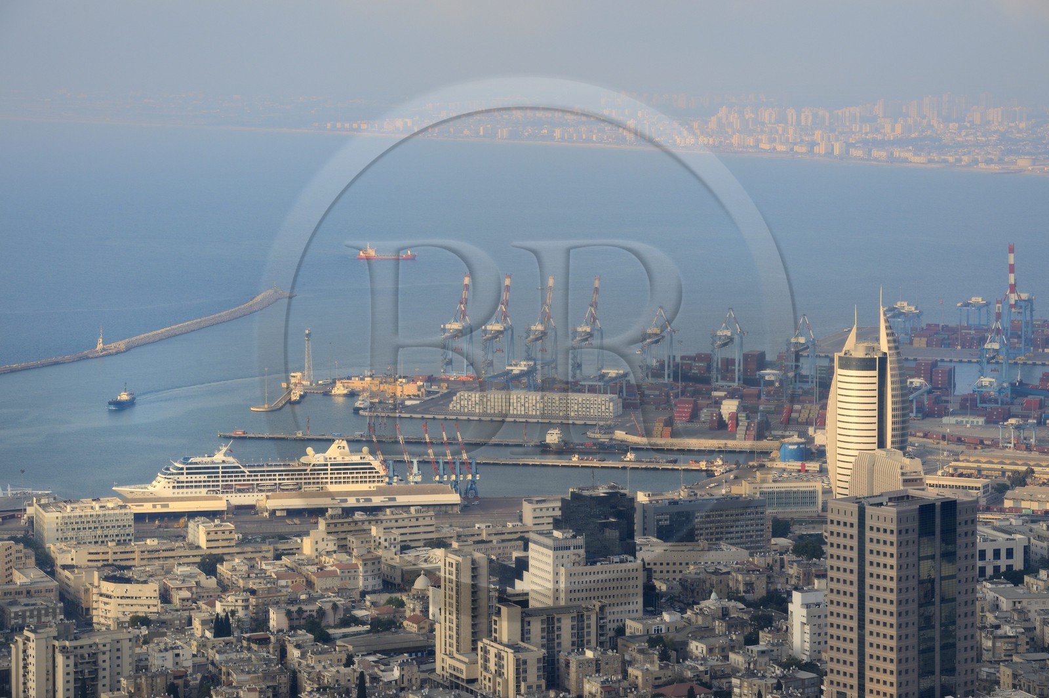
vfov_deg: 12.4
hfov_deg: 18.6
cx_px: 524
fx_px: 3203
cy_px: 349
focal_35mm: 110
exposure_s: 1/320
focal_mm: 110
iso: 250
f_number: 9
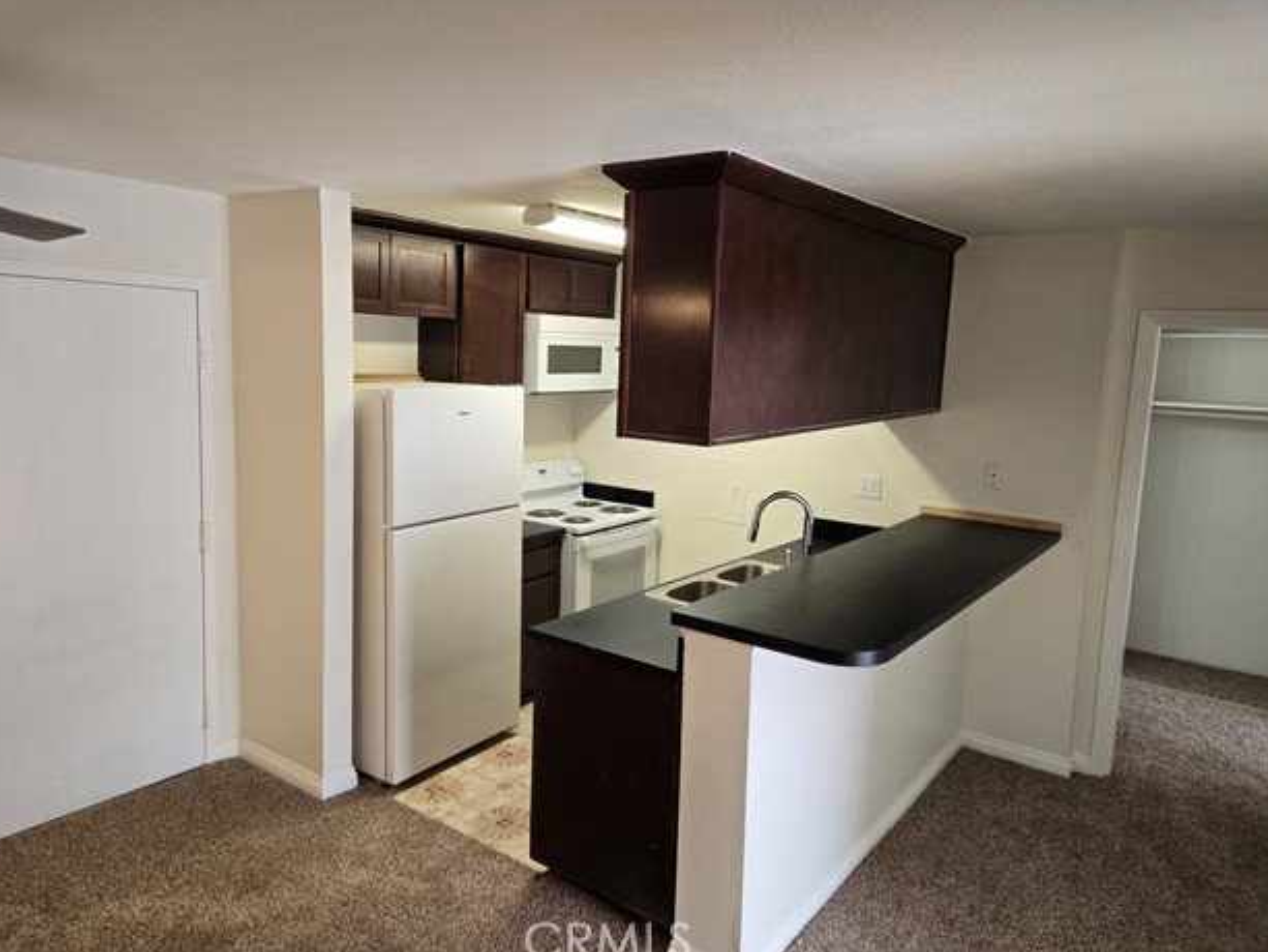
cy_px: 474
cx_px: 629
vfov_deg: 56.8
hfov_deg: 71.6
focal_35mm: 24
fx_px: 879
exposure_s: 1/120
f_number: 1.8
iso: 160
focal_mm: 5.4
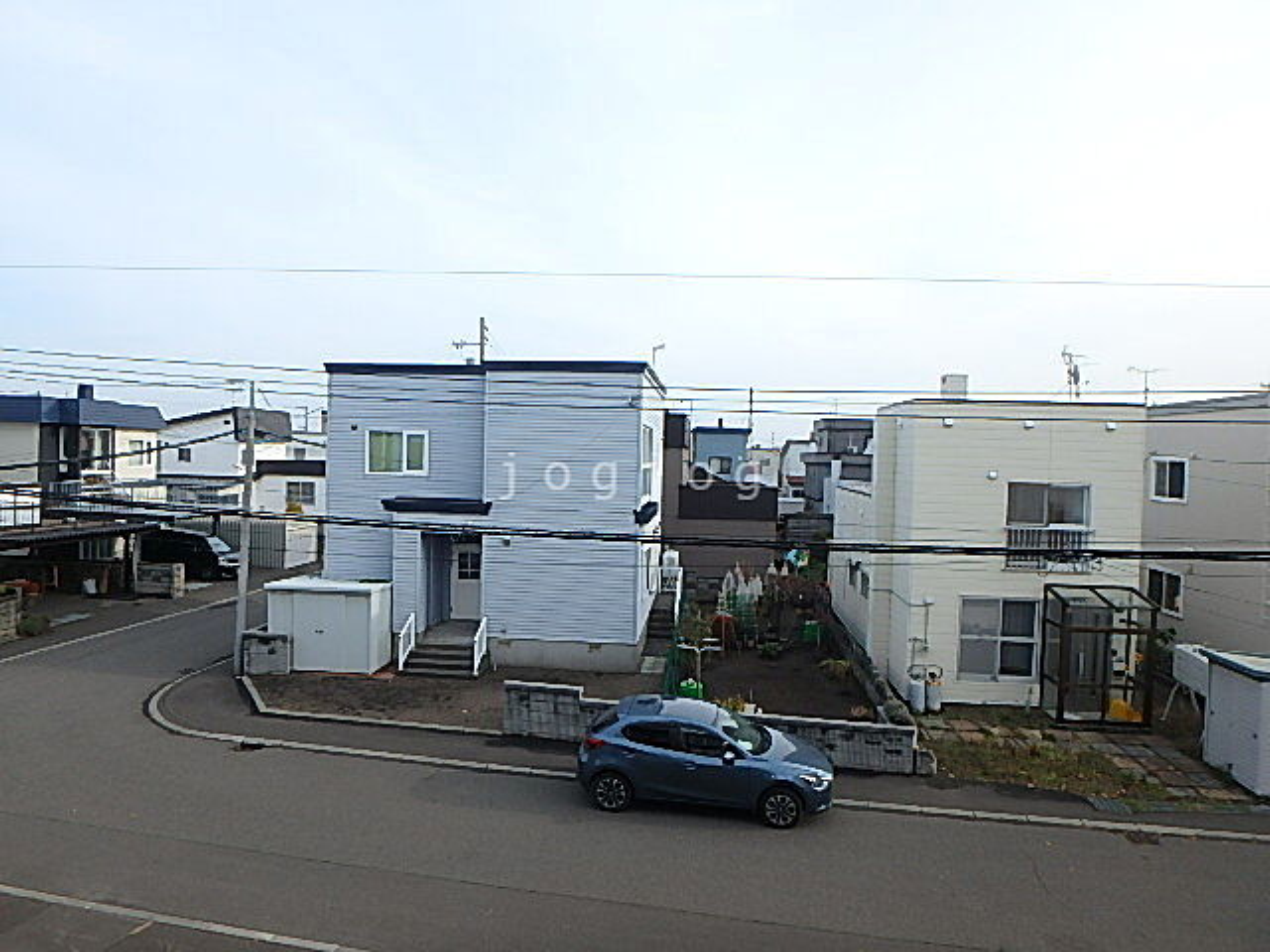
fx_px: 770
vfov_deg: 63.4
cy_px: 476
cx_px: 635
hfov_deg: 79.0
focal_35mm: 21
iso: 125
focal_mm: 3.7
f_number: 3.5
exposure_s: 1/640
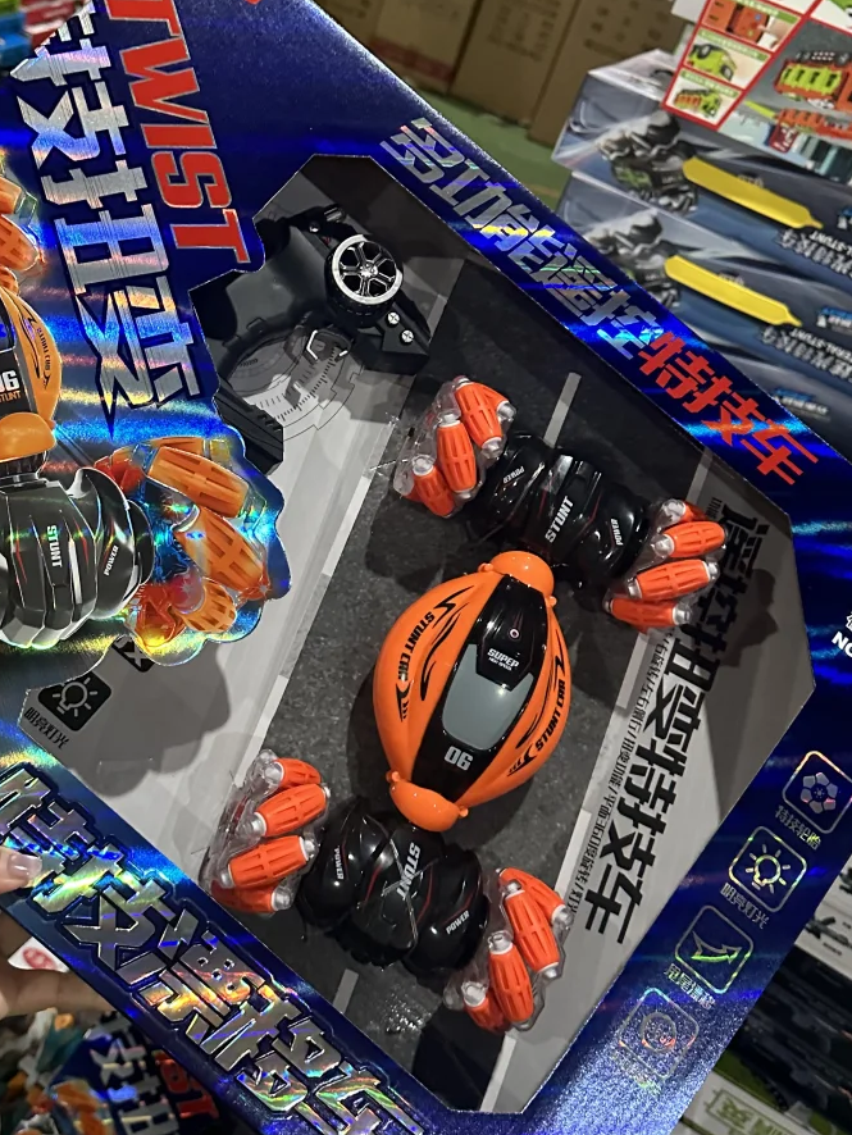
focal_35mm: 39
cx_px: 355
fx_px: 1279
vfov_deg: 47.6
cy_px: 455
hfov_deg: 36.7
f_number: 1.78
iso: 640
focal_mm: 6.86
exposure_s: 1/50
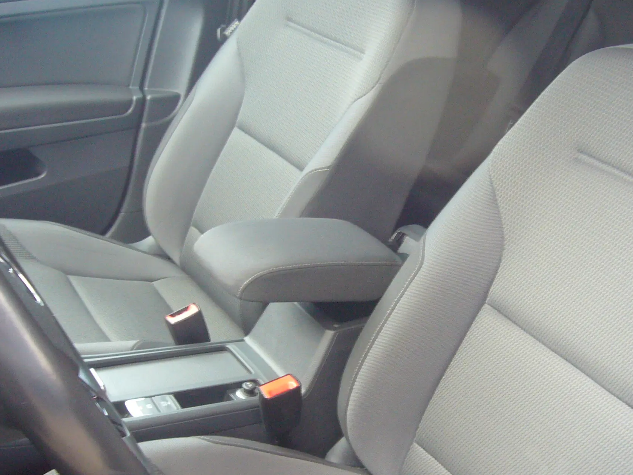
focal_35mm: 47
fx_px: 859
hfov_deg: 40.3
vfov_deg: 30.6
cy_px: 326
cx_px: 382
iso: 160
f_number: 2.8
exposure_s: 1/15
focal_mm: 4.6
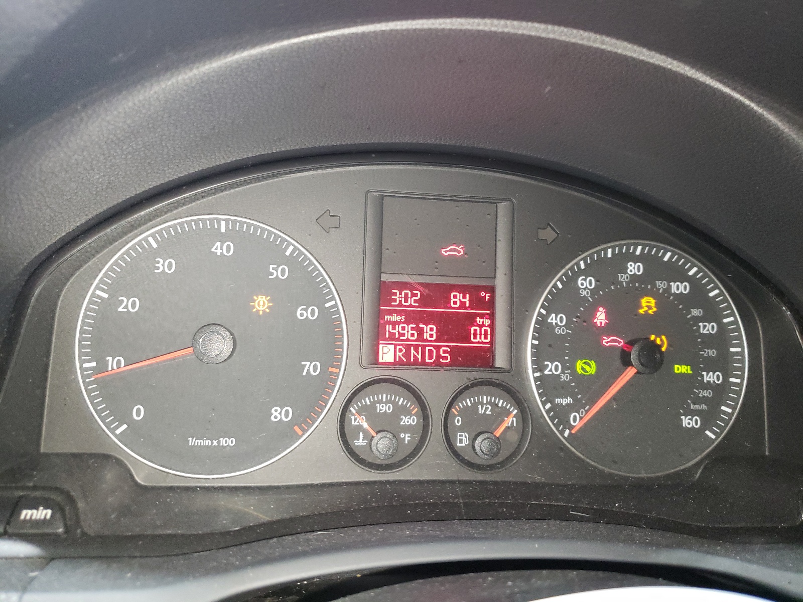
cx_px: 402
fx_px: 603
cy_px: 301
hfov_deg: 67.3
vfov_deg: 53.1
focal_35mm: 26
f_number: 1.5
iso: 316
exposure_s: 1/40
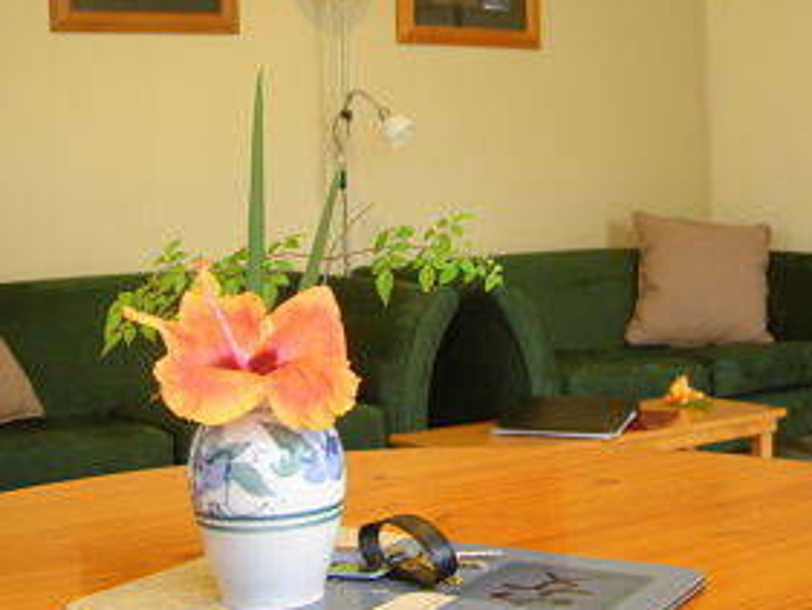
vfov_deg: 27.0
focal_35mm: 54
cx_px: 439
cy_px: 266
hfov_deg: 35.5
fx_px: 1267
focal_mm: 6.7
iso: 160
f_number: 3.5
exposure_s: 1/8
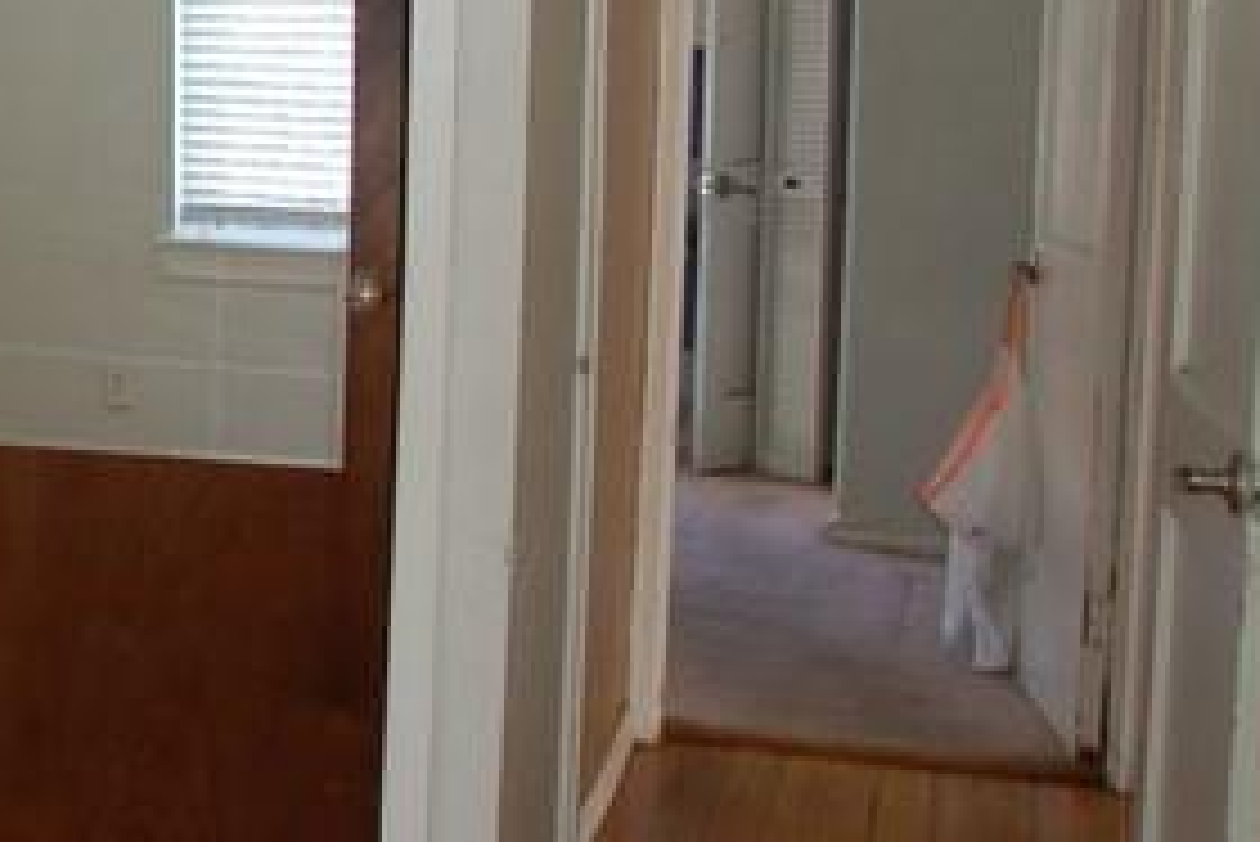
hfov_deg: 23.0
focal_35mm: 77
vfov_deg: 17.6
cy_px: 164
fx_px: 2696
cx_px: -432
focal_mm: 18
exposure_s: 1/60
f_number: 3.5
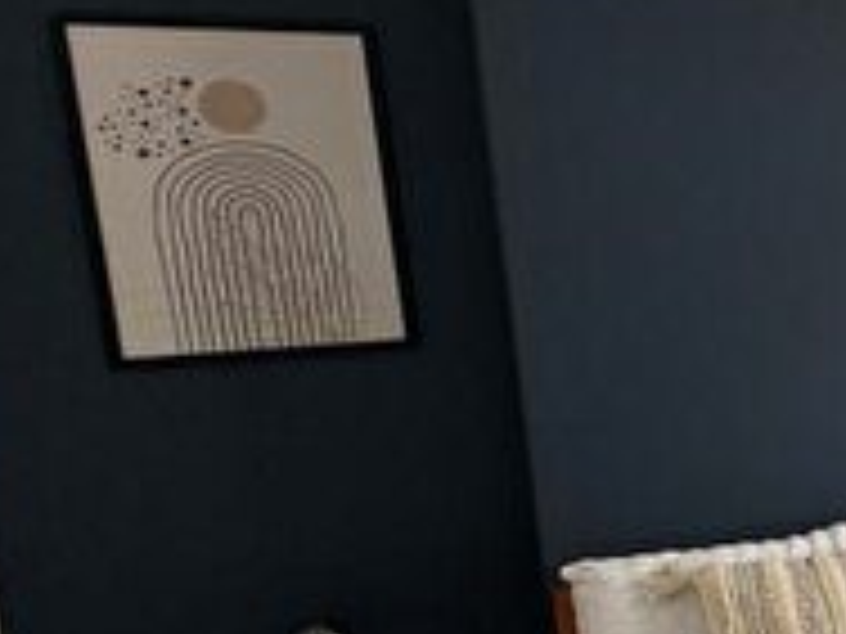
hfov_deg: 25.7
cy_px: 407
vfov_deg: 27.9
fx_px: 1271
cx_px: 1318
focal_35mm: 52
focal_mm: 2.22
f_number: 2.2
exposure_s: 1/100
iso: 64
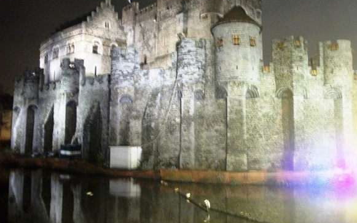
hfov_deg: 55.3
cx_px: 179
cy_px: 90
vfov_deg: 36.2
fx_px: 340
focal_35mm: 35
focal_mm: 5.7
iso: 250
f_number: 2.9
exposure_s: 1/2
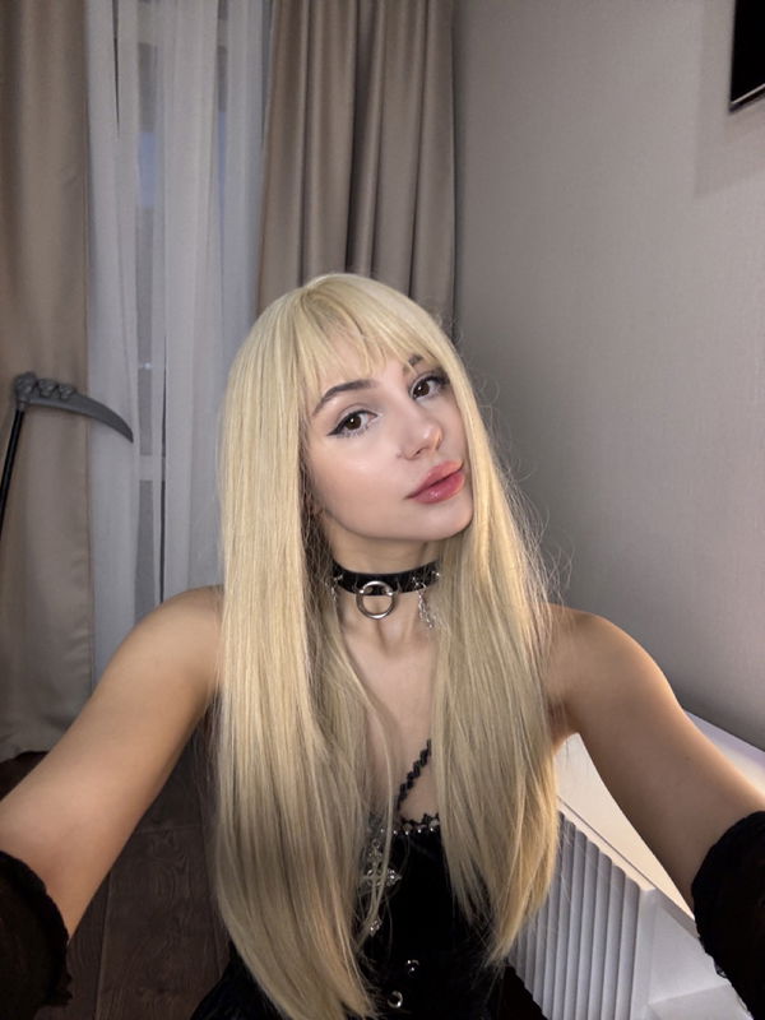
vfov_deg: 73.9
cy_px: 510
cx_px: 382
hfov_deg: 58.9
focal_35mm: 23
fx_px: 678
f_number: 1.9
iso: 100
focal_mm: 2.69
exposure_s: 1/50
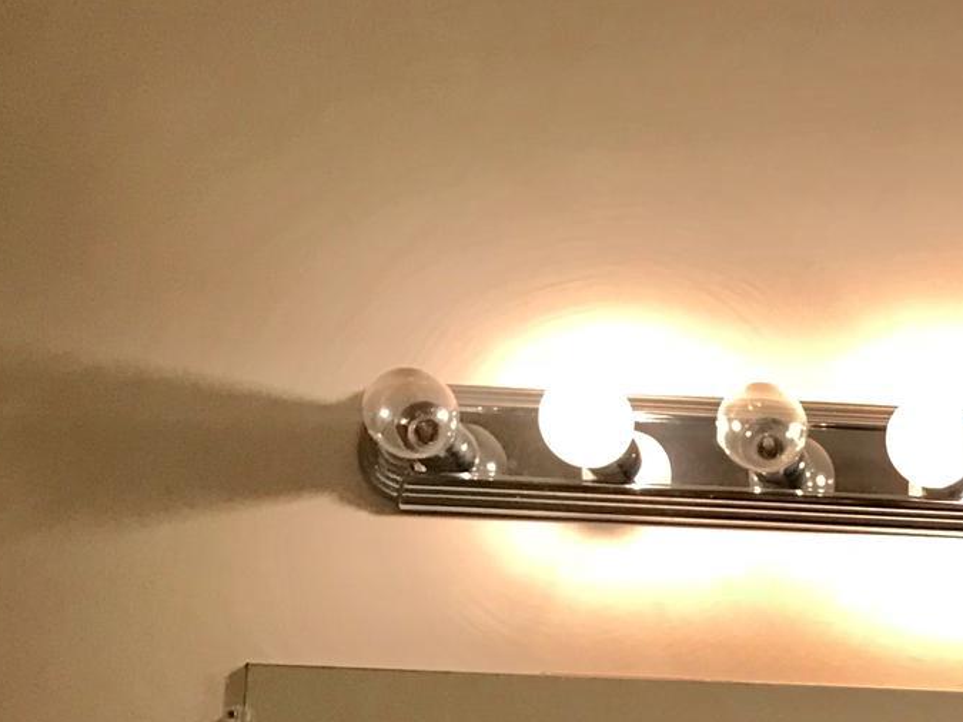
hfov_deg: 19.9
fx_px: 2364
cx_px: 1441
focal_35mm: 85
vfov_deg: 16.1
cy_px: 1046
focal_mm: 3.99
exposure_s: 1/24
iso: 32
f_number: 1.8
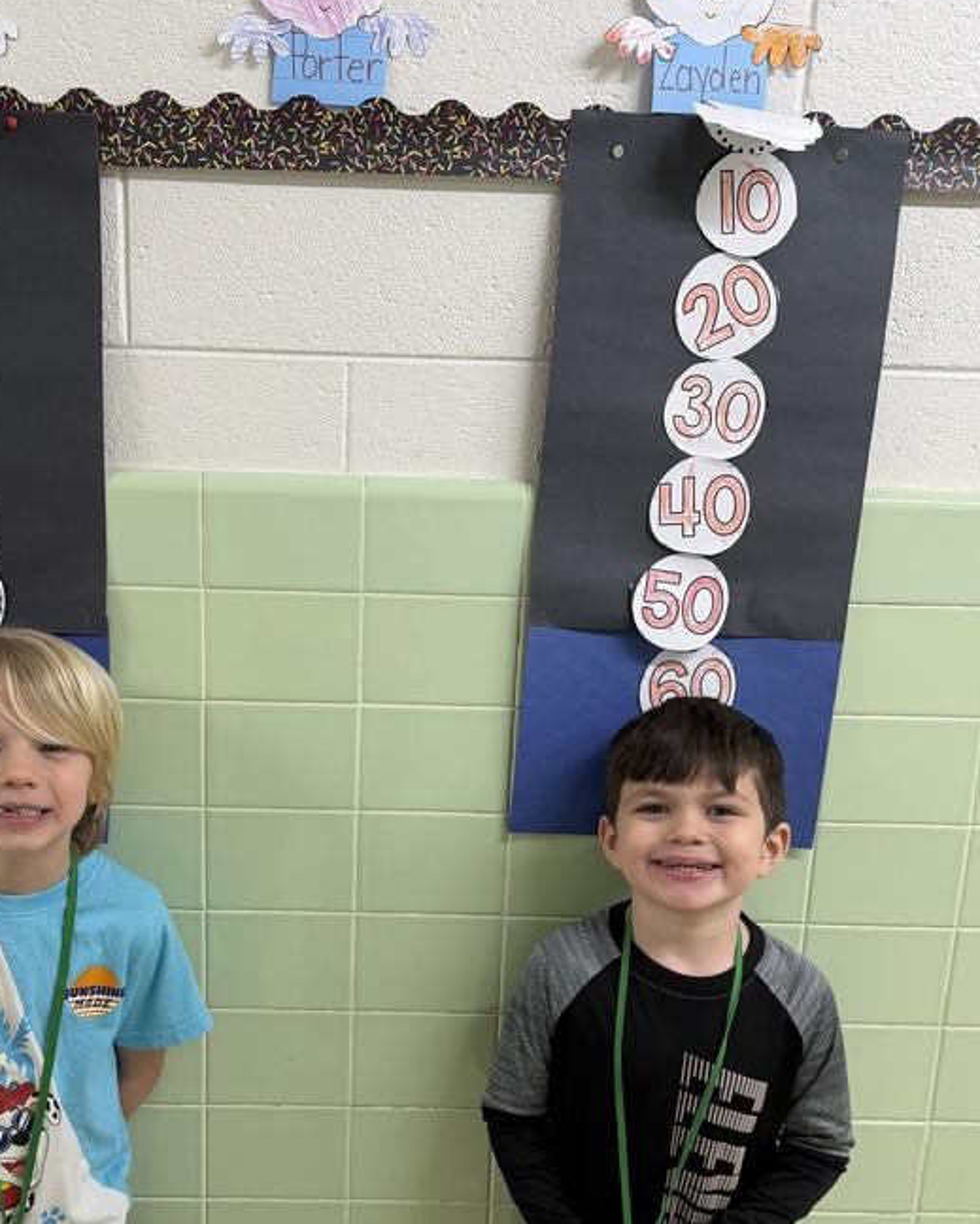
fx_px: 1340
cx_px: 380
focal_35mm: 37
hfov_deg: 39.9
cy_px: 790
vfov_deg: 48.4
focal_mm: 6.76
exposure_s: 1/60
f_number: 1.78
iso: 200
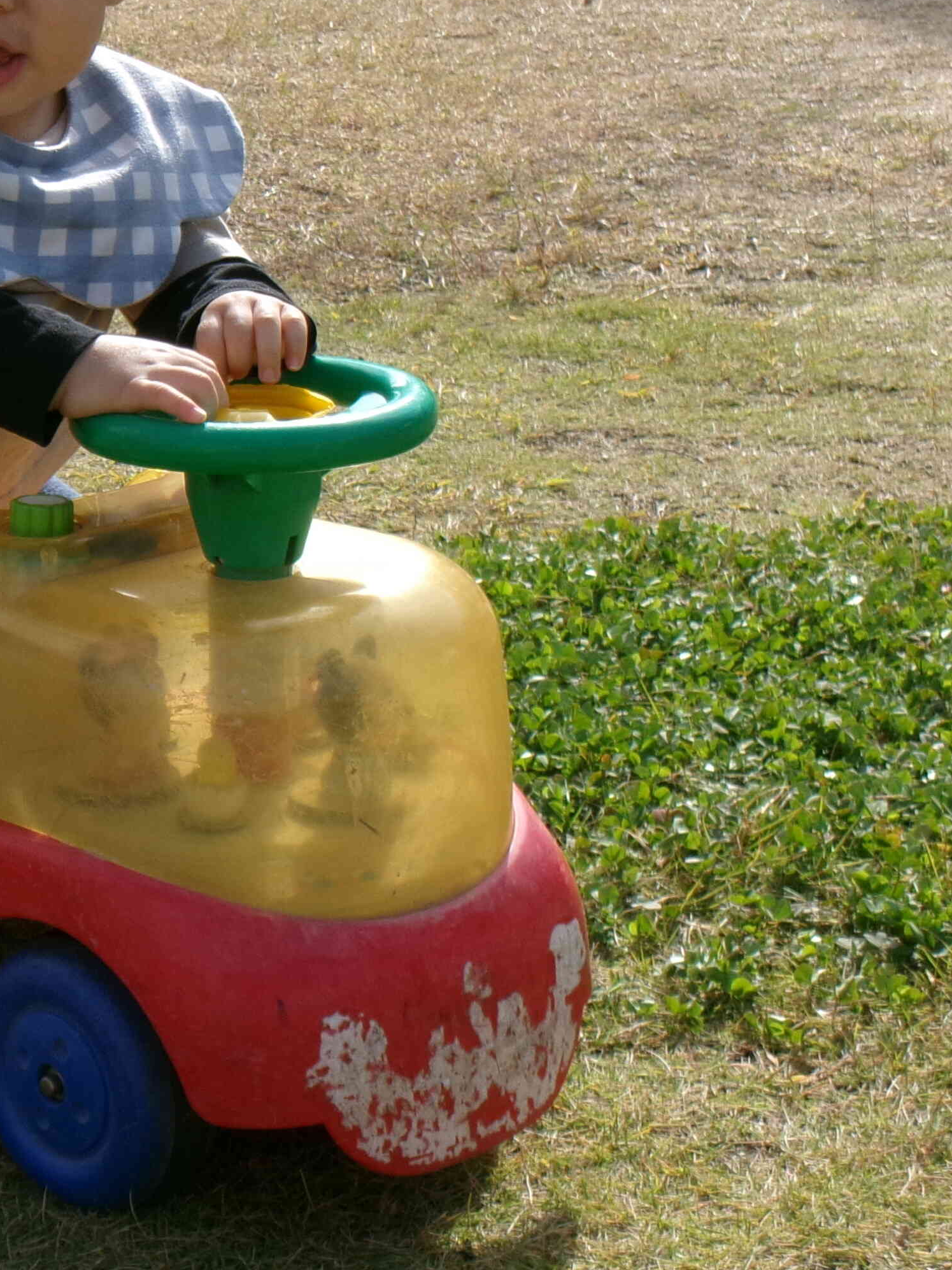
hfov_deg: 14.7
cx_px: -197
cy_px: 449
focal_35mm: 97
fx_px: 3557
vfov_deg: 20.2
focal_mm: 9.5
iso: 100
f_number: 4.9
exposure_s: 1/400
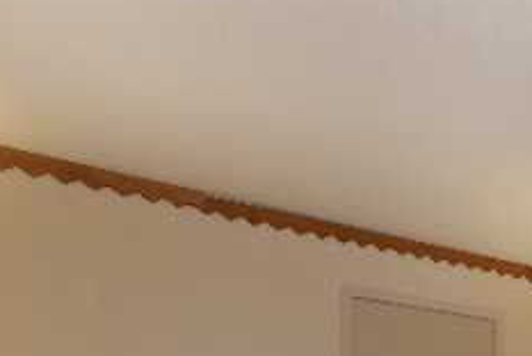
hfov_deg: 32.9
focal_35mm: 48
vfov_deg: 23.6
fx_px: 710
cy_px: 503
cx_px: 653
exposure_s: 2
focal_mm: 14
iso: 100
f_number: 18
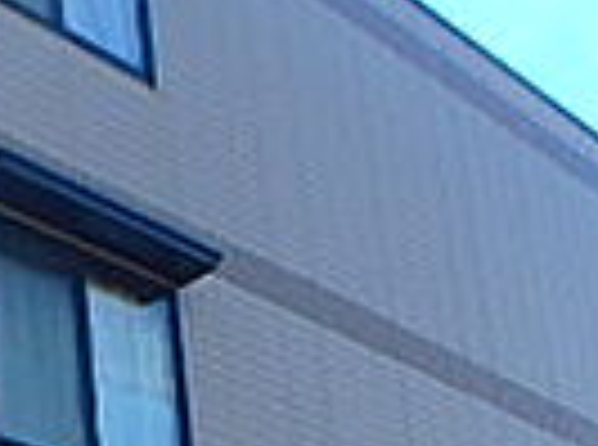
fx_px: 1637
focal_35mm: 95
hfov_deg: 20.5
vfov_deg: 14.4
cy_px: 671
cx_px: 130
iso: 125
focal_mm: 3.7
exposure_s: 1/640
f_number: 3.5
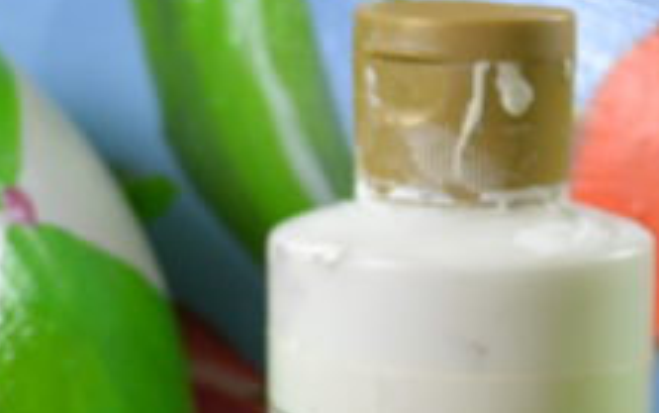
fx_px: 3216
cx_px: 549
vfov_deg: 7.0
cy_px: 875
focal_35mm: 179
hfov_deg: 11.6
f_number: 4.2
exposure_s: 1/60
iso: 560
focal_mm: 26
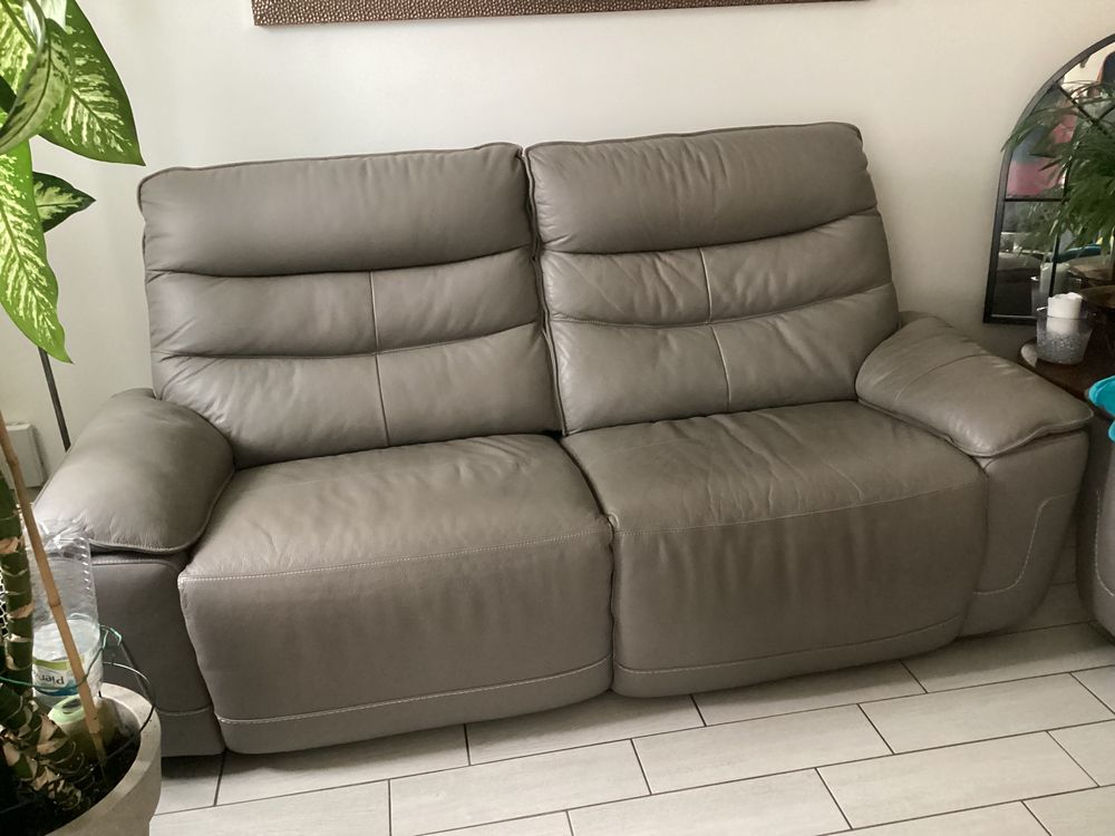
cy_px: 418
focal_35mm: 31
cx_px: 558
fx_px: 999
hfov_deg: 58.4
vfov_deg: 45.4
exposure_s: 1/30
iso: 800
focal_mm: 3.3
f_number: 2.4
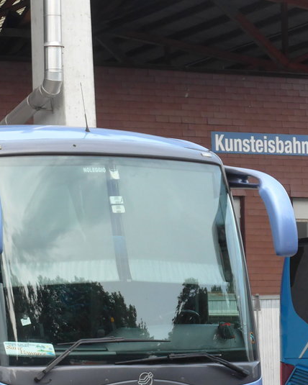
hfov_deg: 9.5
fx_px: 1846
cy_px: 307
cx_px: 6
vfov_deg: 11.9
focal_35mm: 162
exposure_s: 1/80
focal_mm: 15
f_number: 4.2
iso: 200
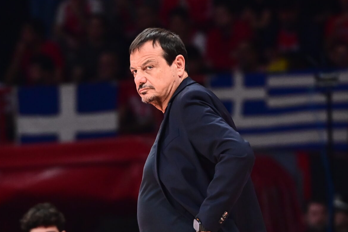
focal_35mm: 204
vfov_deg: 6.7
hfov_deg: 10.1
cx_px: 174
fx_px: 1972
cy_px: 117
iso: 2500
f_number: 3.2
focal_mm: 200
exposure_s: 1/1250
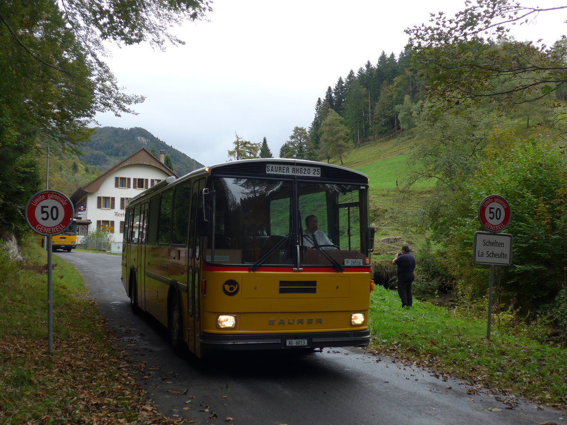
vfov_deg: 36.8
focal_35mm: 39
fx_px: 639
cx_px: 284
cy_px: 212
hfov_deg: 47.9
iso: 80
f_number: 2.8
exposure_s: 1/200
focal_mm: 8
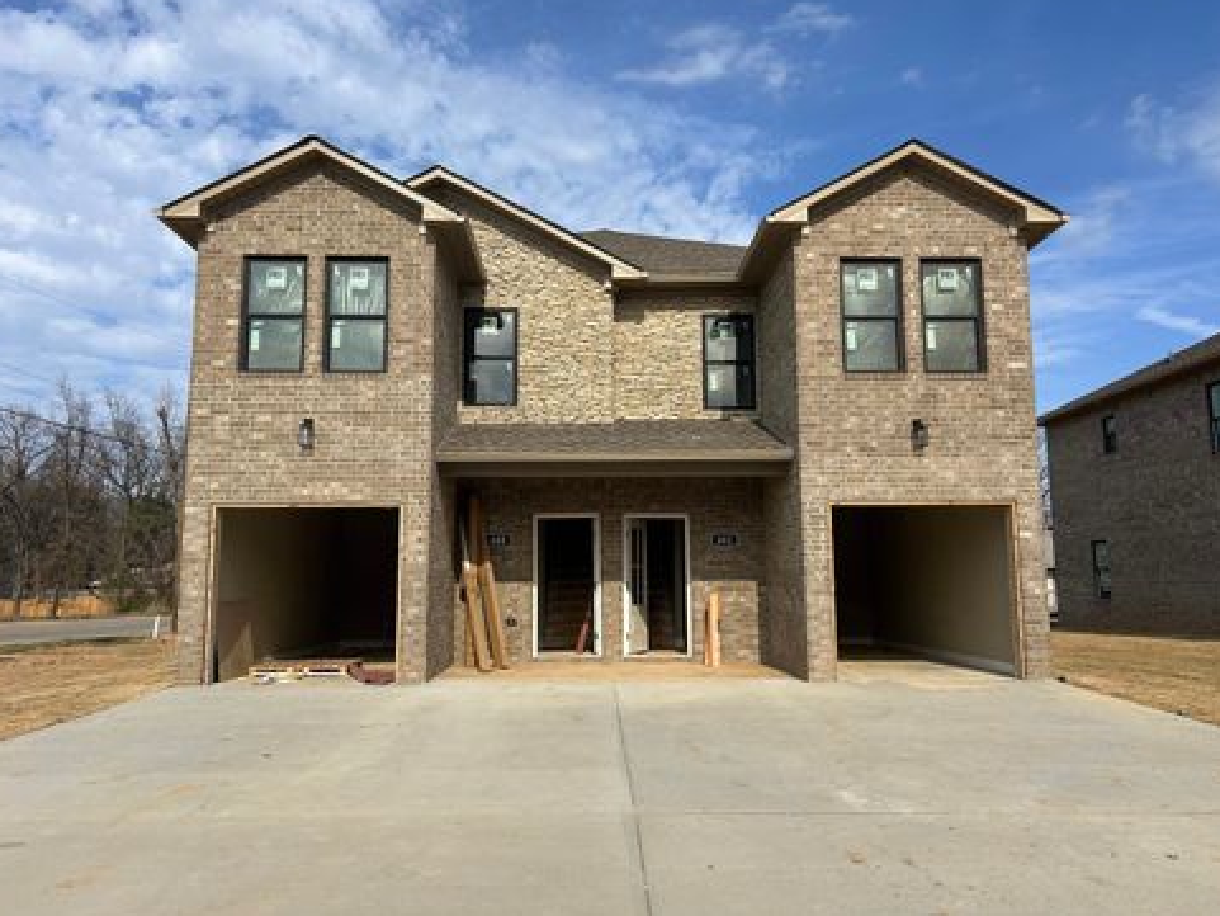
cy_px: 448
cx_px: 609
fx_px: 952
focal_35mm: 27
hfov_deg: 65.3
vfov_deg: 51.4
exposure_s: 1/5882
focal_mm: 5.7
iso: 50
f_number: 1.5
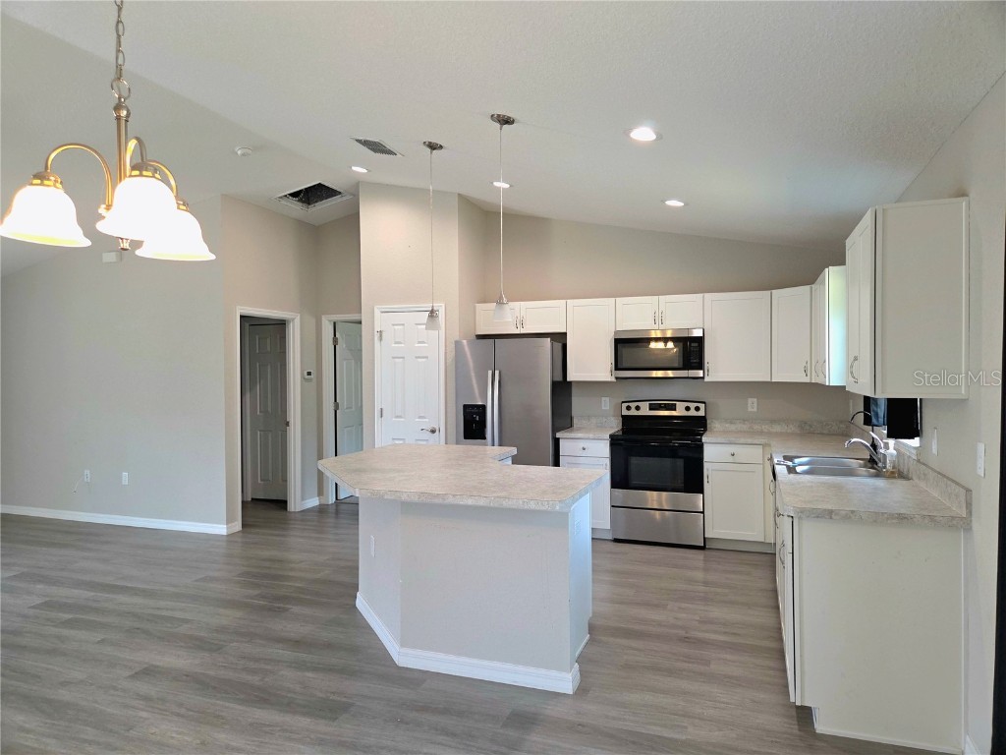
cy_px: 378
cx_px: 503
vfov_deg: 58.9
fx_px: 668
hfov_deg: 73.9
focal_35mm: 23
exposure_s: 1/60.2
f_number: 1.8
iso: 64
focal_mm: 5.4
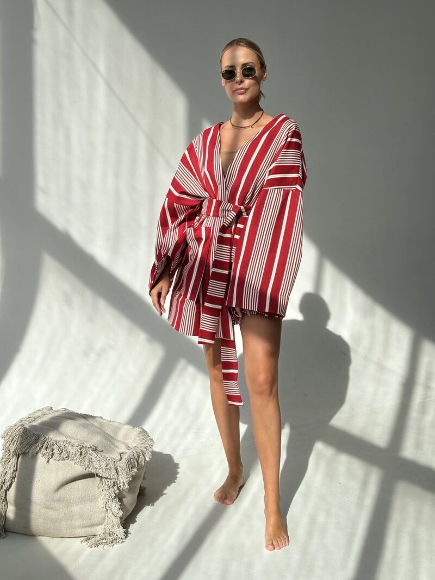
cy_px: 290
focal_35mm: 48
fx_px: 804
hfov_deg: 30.3
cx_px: 218
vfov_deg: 39.7
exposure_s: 1/5263
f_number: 1.78
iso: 64
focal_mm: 6.86
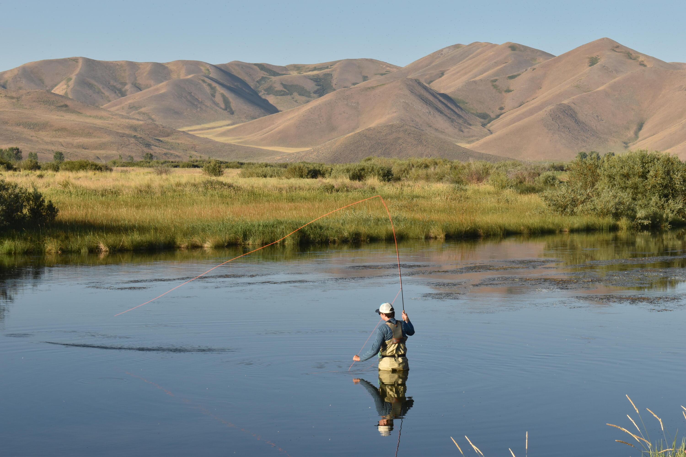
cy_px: 228
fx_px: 1572
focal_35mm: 82
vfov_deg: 16.6
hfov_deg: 24.6
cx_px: 343
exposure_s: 1/200
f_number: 13
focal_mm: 55
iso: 200
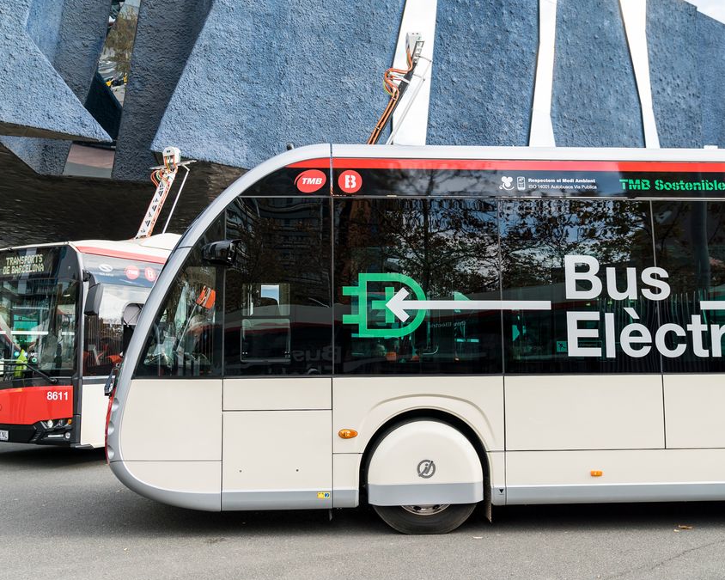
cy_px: 291
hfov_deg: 54.2
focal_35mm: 33
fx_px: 708
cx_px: 357
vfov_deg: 44.5
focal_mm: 29
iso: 125
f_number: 4
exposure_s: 1/400
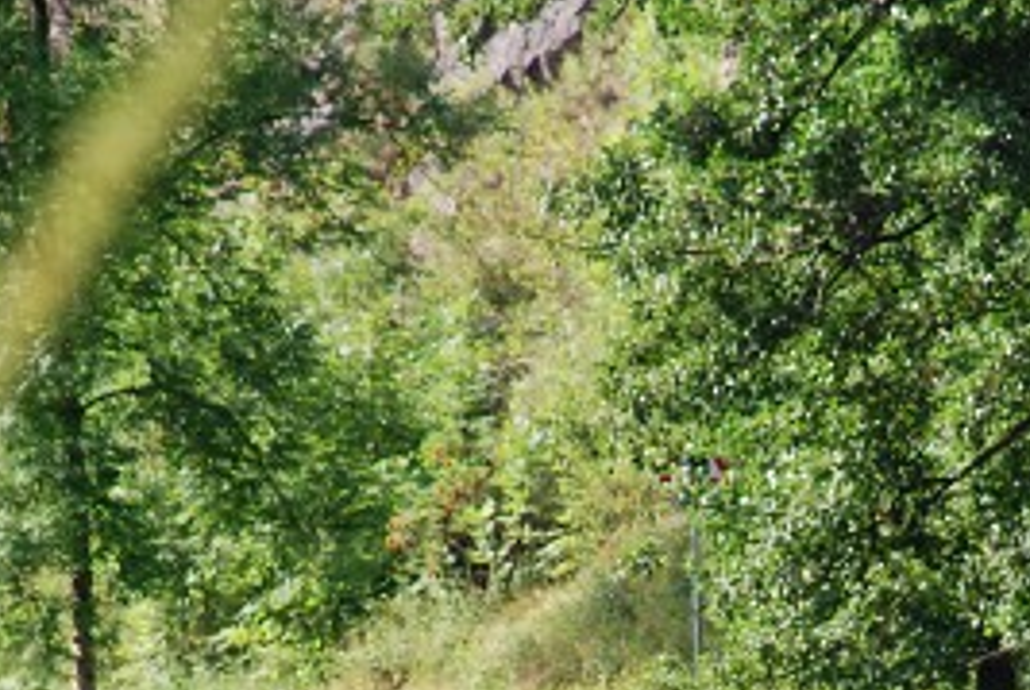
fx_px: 17410
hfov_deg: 3.4
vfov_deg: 2.3
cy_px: 875
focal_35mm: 608
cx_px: 629
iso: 200
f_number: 5.6
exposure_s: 1/200
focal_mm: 135
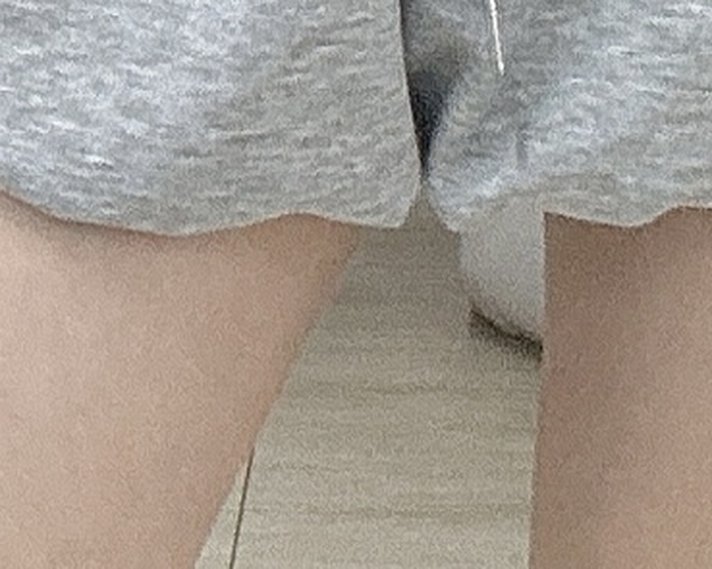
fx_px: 3076
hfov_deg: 13.2
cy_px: -820
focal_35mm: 146
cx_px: 388
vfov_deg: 9.4
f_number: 1.9
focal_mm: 2.69
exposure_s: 1/50
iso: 100
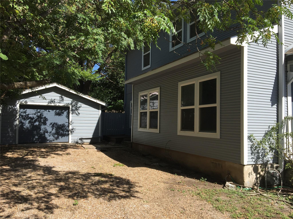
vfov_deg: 48.2
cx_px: 146
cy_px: 110
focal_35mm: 29
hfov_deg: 61.7
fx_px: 245
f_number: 2.2
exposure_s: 1/1054
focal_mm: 4.15
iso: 25
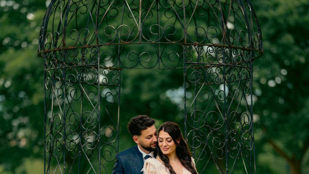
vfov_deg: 5.7
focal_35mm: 213
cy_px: 174
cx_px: 154
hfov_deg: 10.1
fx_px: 1745
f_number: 1.8
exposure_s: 1/500
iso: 100
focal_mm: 135
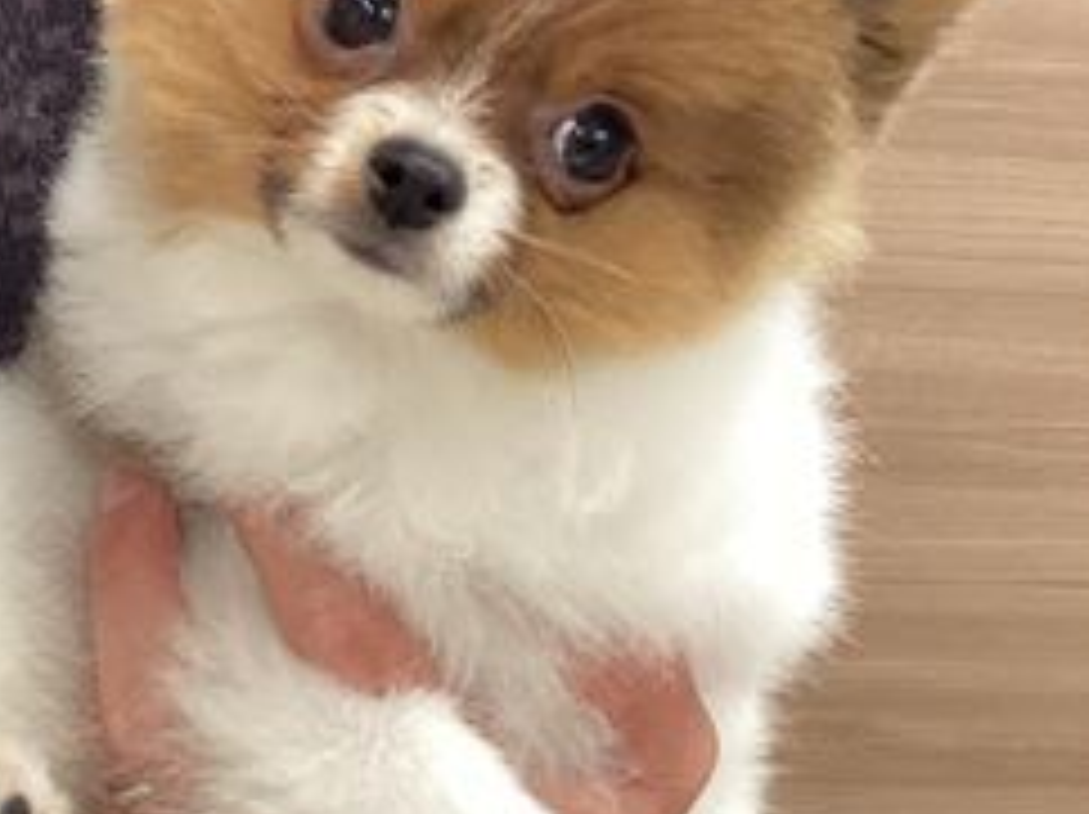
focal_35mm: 77
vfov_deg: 19.1
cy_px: 445
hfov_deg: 24.4
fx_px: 2420
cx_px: 54
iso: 160
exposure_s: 1/60
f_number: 2.4
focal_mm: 3.3
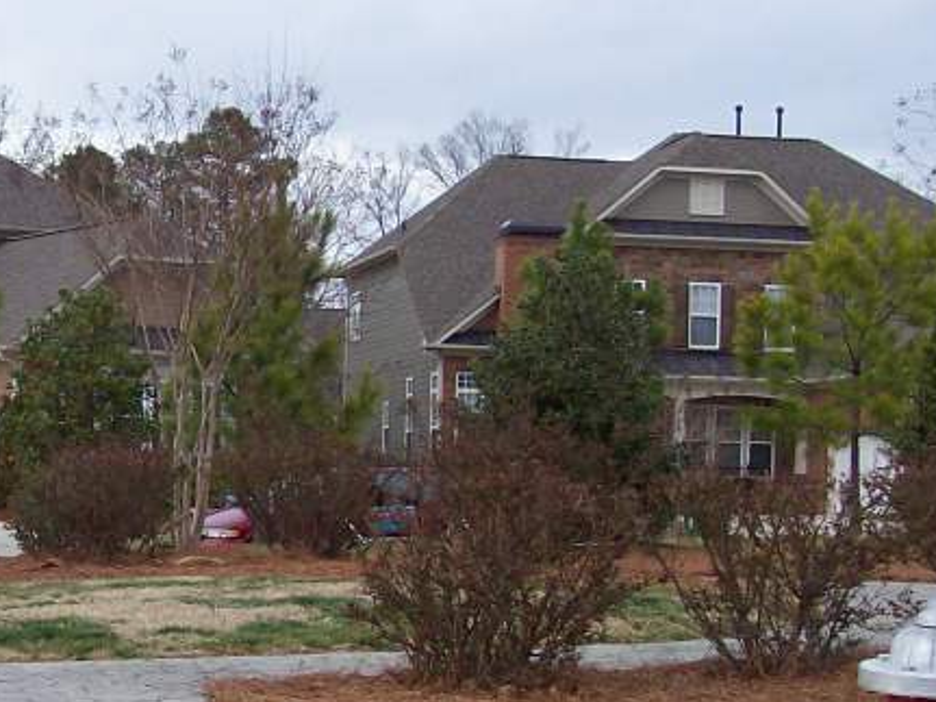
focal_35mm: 107
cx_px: 24
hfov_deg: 18.0
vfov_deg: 13.8
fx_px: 2892
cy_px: 535
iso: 80
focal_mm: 7.6
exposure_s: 1/515
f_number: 3
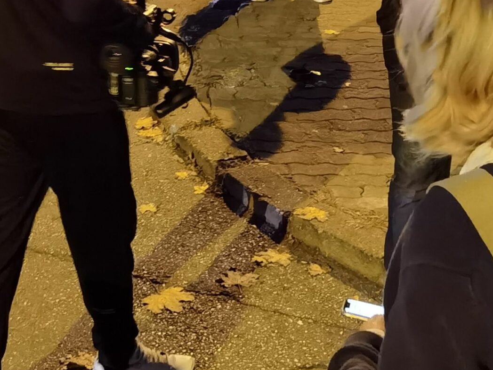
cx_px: 105
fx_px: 940
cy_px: -5
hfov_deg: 28.8
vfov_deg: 21.4
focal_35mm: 66
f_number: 1.9
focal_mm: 6.71
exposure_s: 1/25
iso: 640
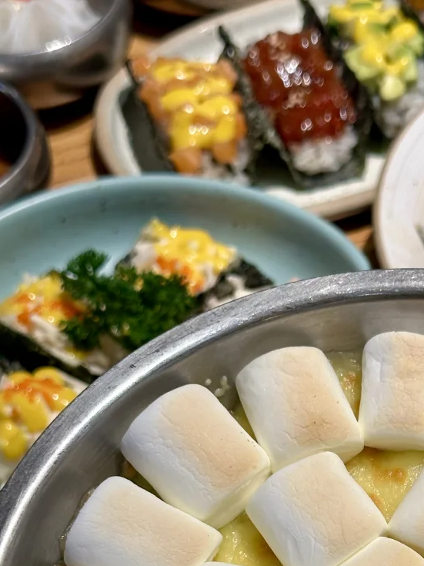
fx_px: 1536
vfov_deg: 20.4
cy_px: 530
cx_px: 411
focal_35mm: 94
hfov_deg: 15.5
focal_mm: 6.86
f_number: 1.78
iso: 50
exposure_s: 1/100
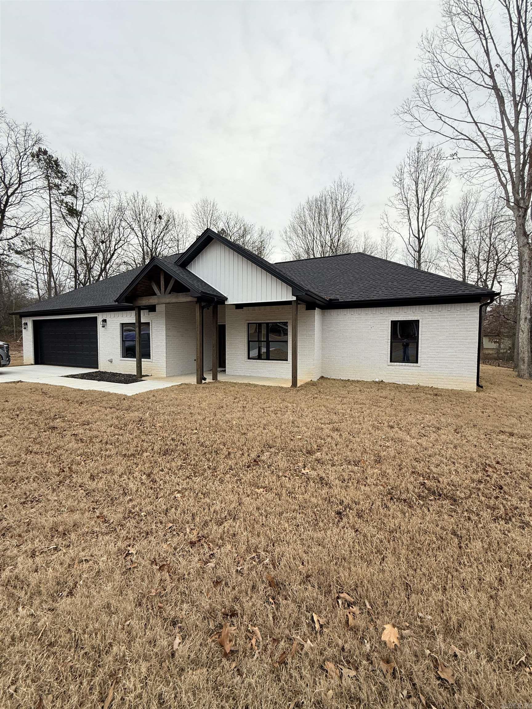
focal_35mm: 14
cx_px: 266
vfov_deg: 102.1
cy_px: 354
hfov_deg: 85.7
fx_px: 287
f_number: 2.2
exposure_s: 1/126
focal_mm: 2.22
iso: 50
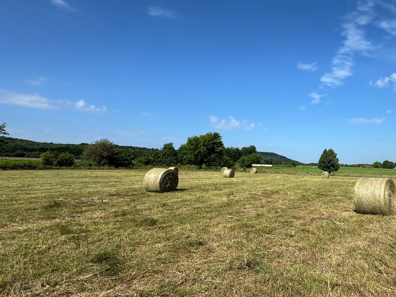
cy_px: 120
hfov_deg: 68.7
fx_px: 263
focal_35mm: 23
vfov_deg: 58.5
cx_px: 301
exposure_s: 1/2584
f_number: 2.2
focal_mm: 2.22
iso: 50
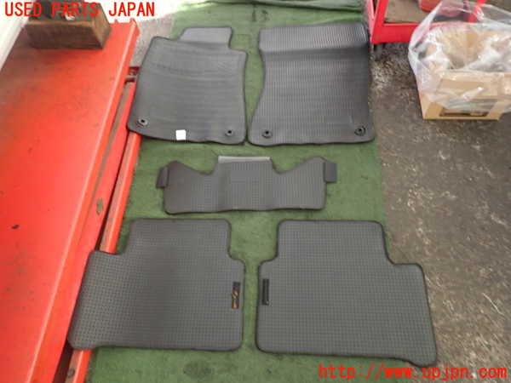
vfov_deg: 54.9
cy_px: 192
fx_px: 369
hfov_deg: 69.4
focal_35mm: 25
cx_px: 256
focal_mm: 4.5
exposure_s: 1/30
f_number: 2
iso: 250
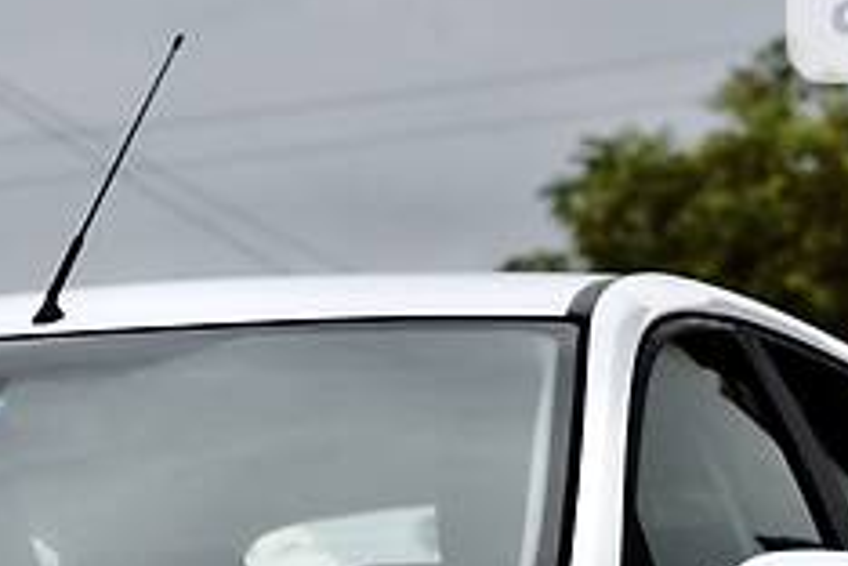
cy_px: 851
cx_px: -87
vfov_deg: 4.3
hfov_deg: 6.5
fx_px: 7419
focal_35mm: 315
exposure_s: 1/800
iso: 200
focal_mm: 92
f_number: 6.3
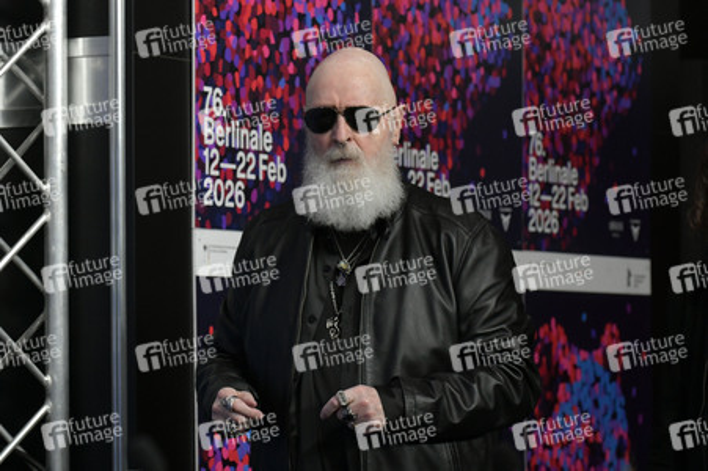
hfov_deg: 15.8
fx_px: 2555
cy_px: 236
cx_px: 354
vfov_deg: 10.5
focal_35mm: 130
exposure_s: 1/250
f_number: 5.6
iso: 2000
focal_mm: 130
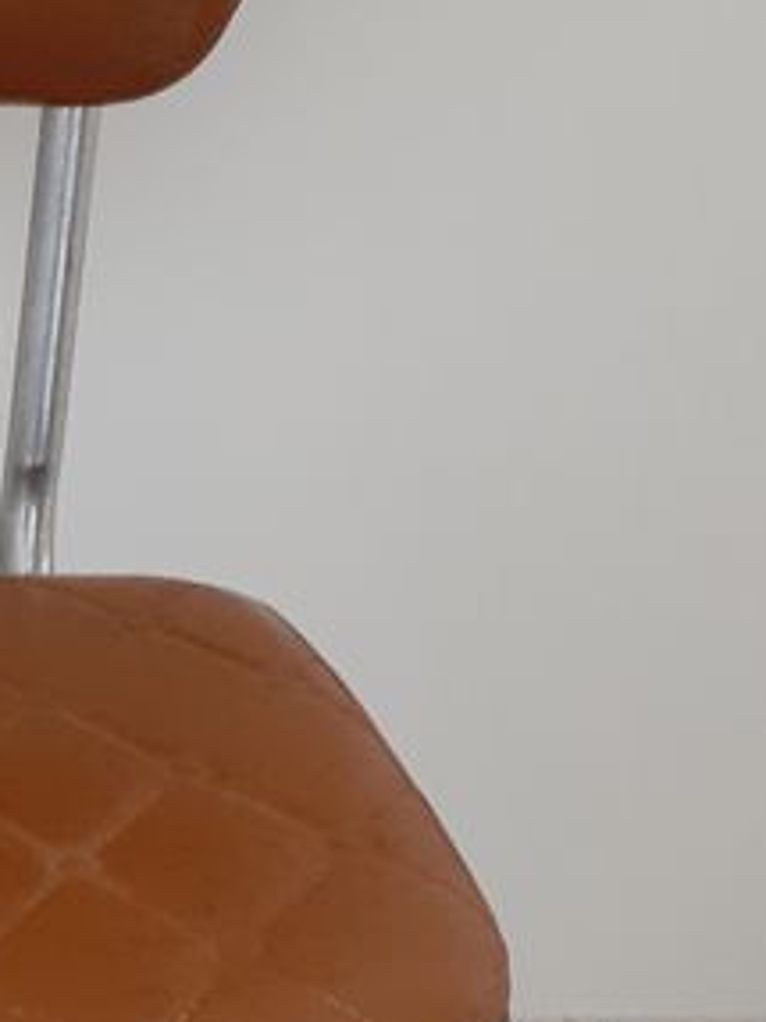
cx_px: -296
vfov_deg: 20.7
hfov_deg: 14.9
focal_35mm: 94
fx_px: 2776
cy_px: 805
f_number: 1.9
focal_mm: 3.6
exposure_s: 1/25
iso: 400
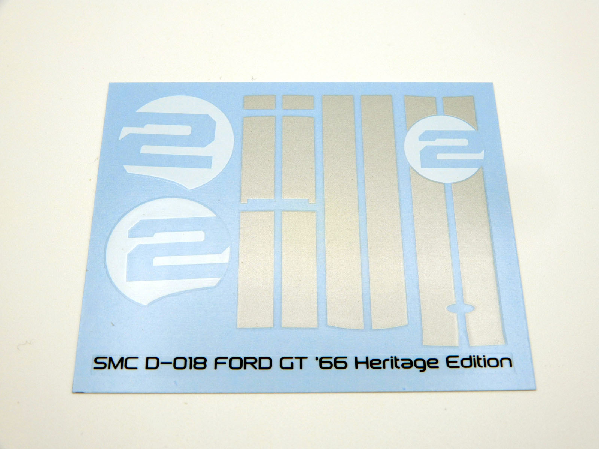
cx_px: 300
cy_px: 224
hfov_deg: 38.2
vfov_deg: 29.1
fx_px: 865
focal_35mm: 50
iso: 80
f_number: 4
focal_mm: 8.9
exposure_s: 1/320
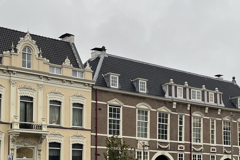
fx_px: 433
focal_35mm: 65
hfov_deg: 30.9
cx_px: 96
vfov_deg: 20.5
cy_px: 142
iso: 50
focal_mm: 5.1
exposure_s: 1/352
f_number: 1.6
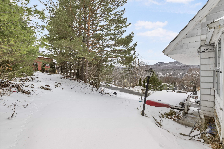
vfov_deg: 77.3
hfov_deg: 100.4
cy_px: 74
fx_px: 93
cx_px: 112
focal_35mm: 15
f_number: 8
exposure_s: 1/50
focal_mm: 10
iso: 64
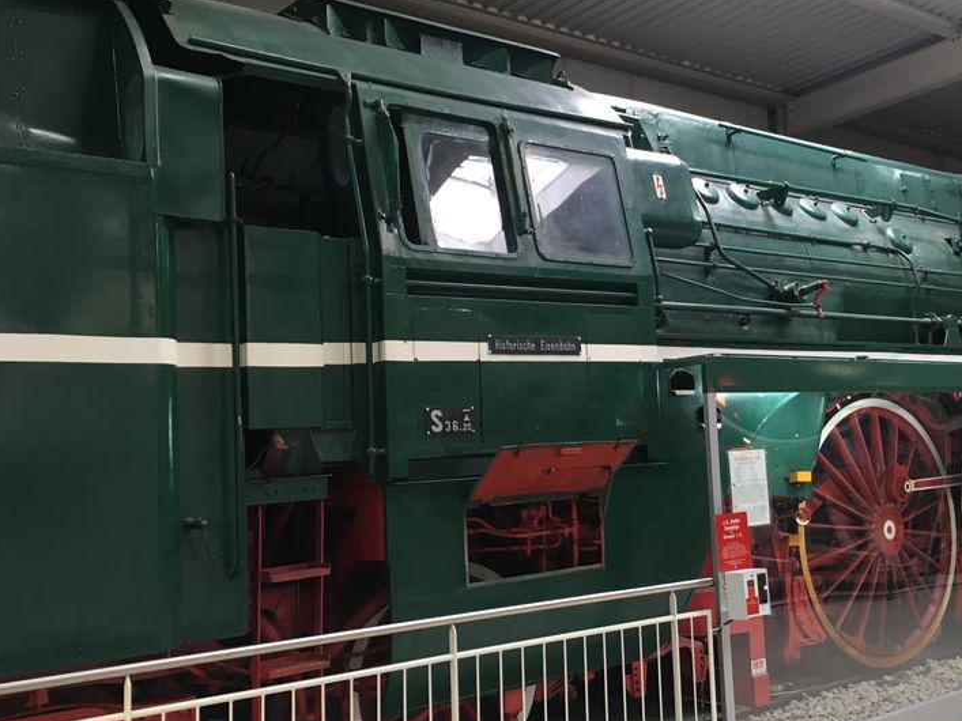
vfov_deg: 35.1
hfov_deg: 45.0
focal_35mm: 41
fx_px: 1139
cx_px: 652
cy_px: 330
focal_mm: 4.15
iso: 80
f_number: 2.2
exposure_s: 1/33
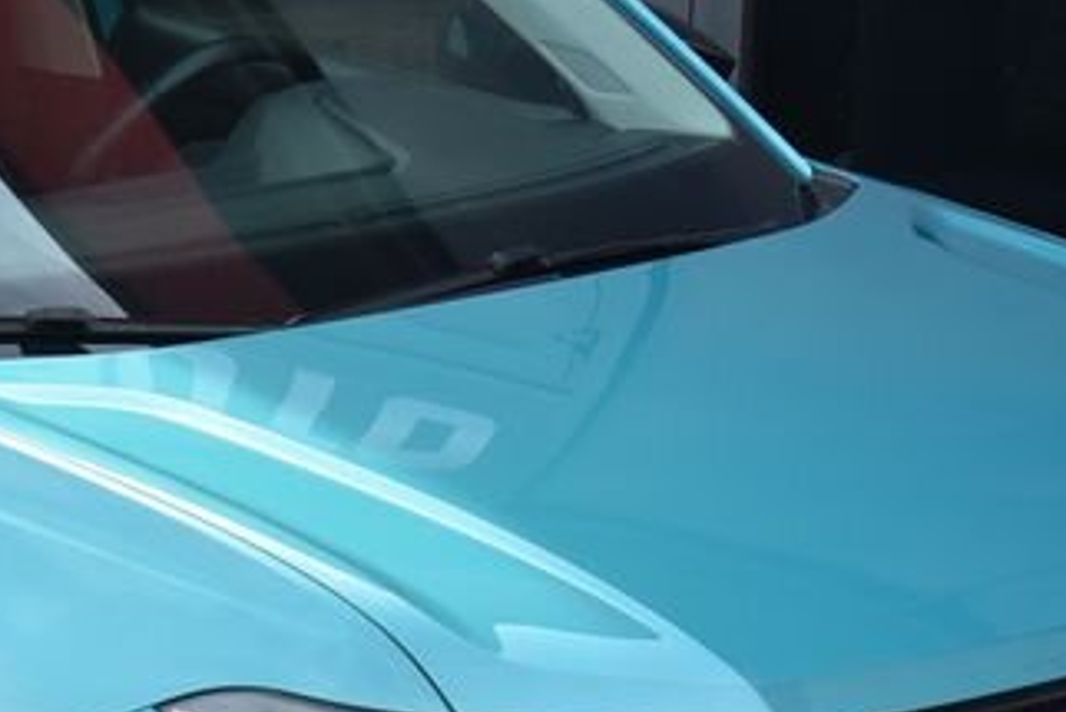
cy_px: 589
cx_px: -36
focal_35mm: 207
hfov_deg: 9.9
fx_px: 6132
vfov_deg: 6.6
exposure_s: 1/250
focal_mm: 65
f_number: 8
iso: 500
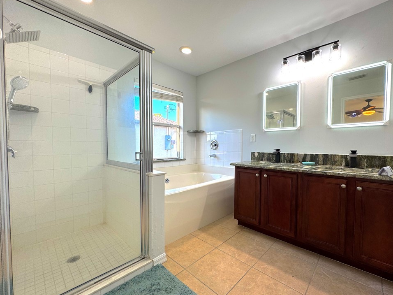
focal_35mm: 15
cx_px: 210
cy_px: 152
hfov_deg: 98.0
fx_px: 170
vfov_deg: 81.7
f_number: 2.2
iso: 80
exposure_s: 1/120
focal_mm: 2.22
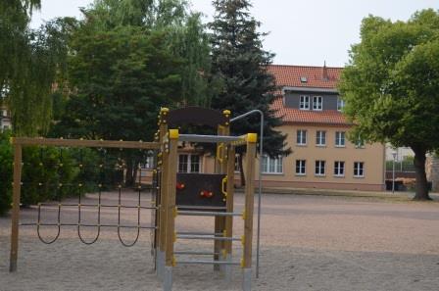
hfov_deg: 24.7
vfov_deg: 16.5
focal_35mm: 82
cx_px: 220
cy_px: 146
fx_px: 1004
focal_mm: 55
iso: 100
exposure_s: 1/200
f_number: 6.3
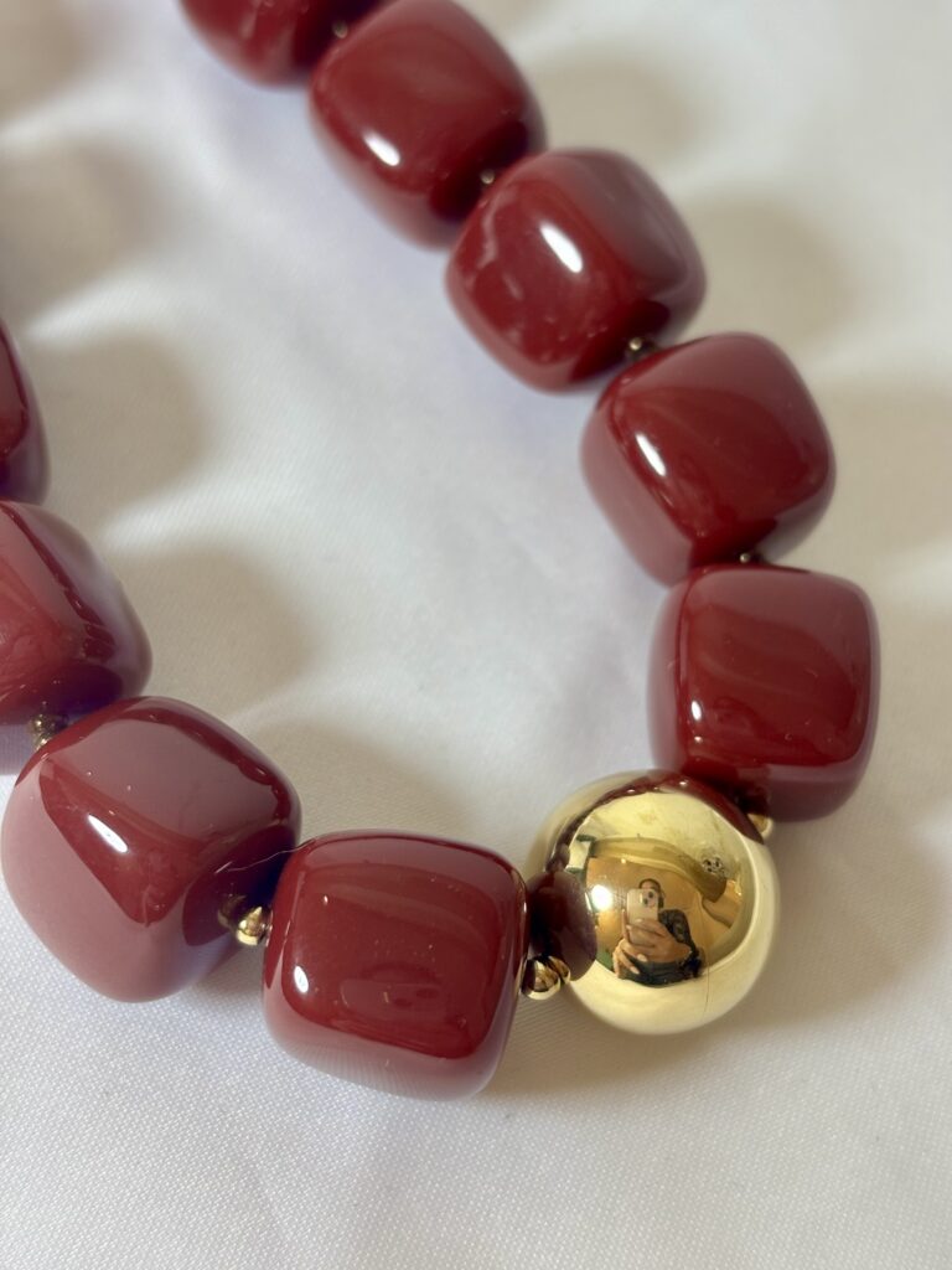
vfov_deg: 36.8
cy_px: 635
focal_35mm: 52
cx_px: 476
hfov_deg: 28.0
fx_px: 1907
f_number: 1.6
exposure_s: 1/100
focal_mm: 5.96
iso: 40
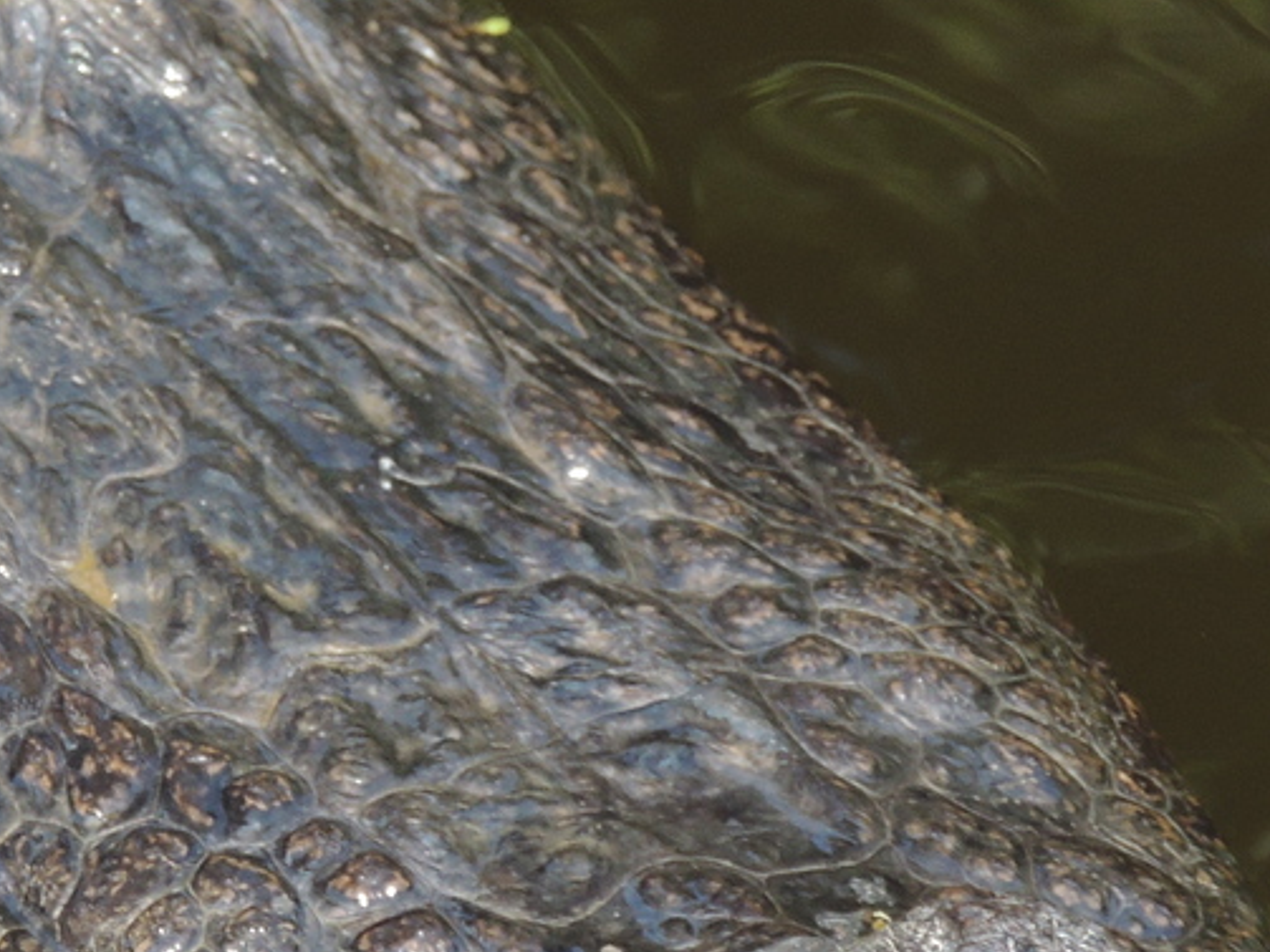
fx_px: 40641
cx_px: -61
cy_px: 83
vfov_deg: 1.3
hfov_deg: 1.8
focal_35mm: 1108
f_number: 4.9
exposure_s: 1/250
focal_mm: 77.5
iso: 220
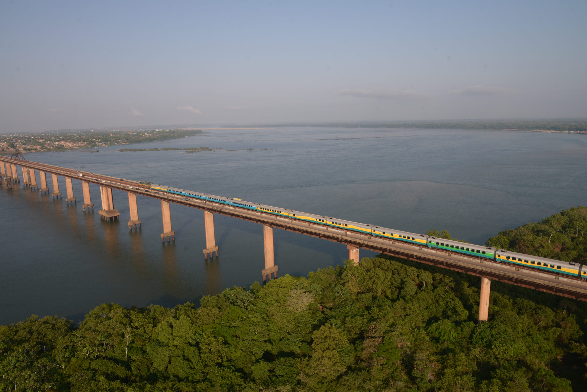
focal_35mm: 24
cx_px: 294
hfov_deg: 73.7
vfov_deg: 53.2
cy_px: 196
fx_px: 391
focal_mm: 24
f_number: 10
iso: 320
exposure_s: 1/640
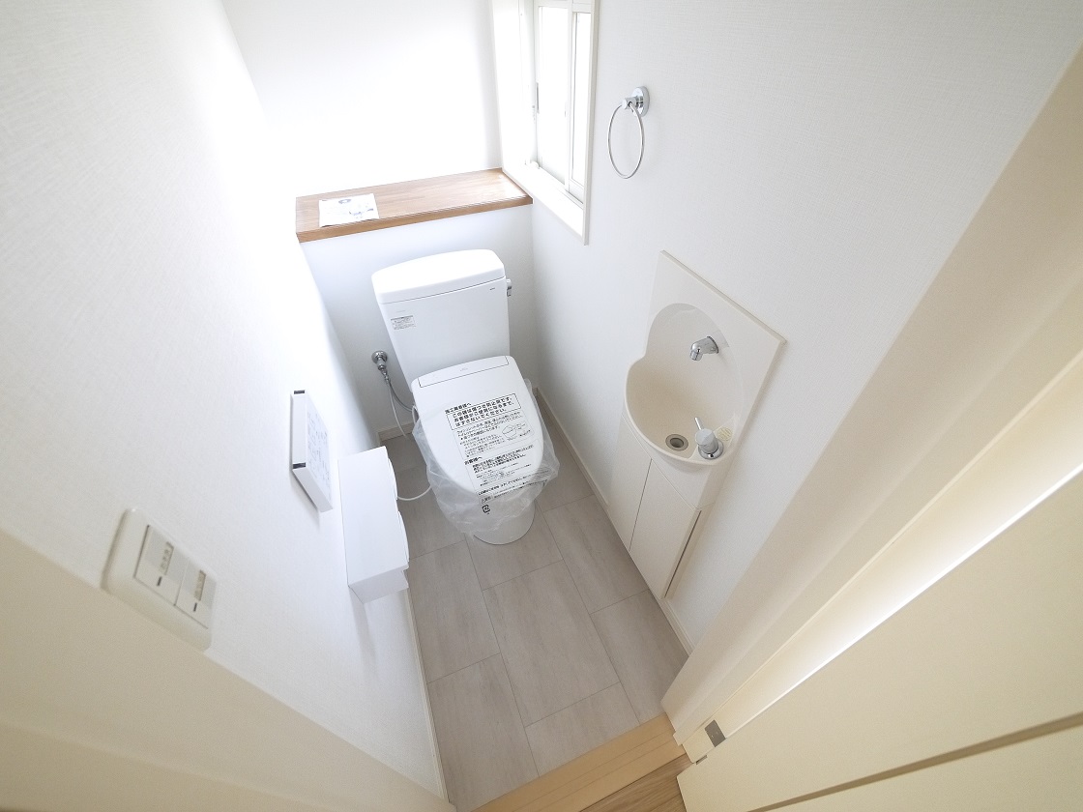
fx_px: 438
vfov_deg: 85.7
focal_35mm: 14
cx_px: 542
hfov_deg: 102.1
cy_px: 406
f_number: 4
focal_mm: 7
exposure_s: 1/60
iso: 1000
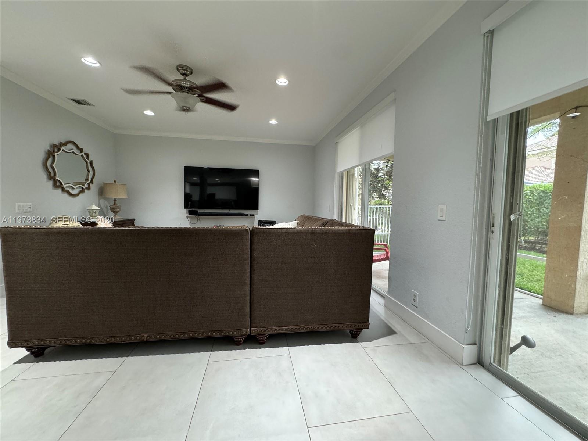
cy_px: 220
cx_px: 294
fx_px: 238
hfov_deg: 102.1
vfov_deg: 85.7
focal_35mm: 14
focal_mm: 2.22
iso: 250
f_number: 2.2
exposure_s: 1/60
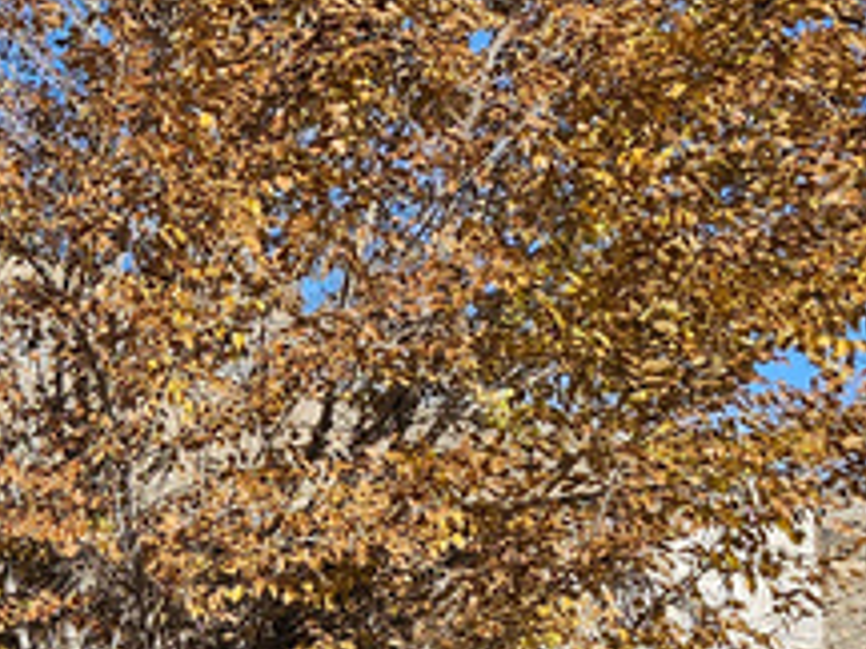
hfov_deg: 14.2
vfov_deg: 13.6
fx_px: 2727
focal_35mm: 109
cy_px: 437
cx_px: -1002
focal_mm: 6.3
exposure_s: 1/2000
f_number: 1.7
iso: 25
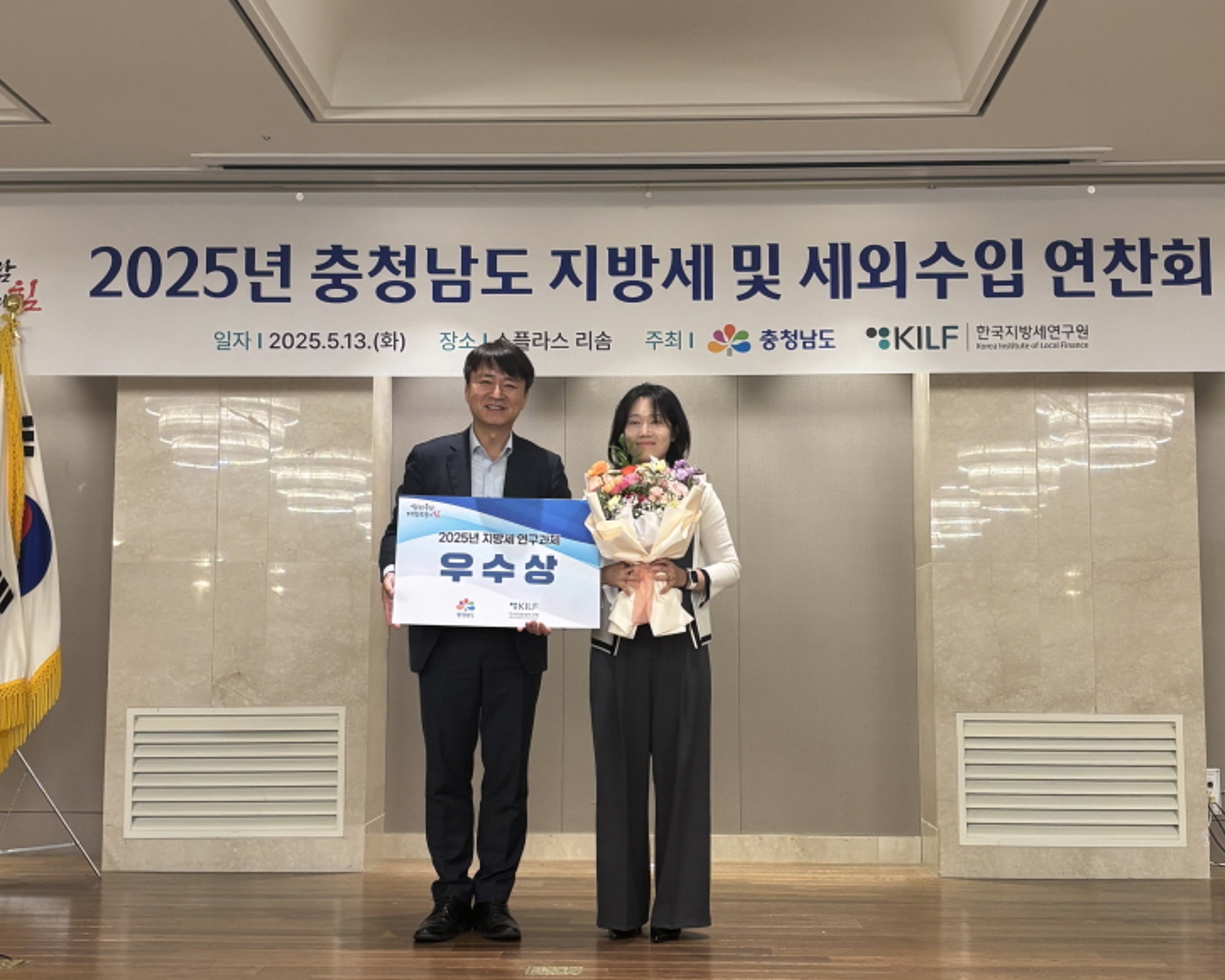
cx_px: 588
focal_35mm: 28
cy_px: 483
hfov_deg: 62.2
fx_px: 1015
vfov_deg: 51.5
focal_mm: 5.96
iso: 100
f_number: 1.6
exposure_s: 1/60
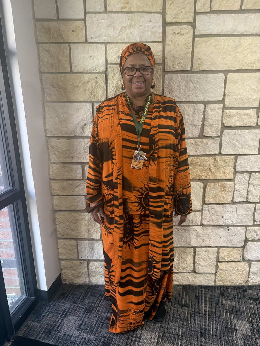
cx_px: 130
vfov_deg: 67.3
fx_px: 260
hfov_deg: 53.1
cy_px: 173
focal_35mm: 26
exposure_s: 1/60
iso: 200
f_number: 1.6
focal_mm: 5.96
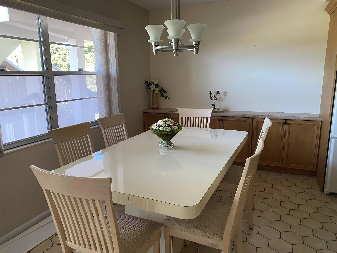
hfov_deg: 67.3
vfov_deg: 53.1
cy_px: 126
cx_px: 168
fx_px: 253
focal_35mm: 26
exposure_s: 1/64
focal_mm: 4.25
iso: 125
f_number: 1.8
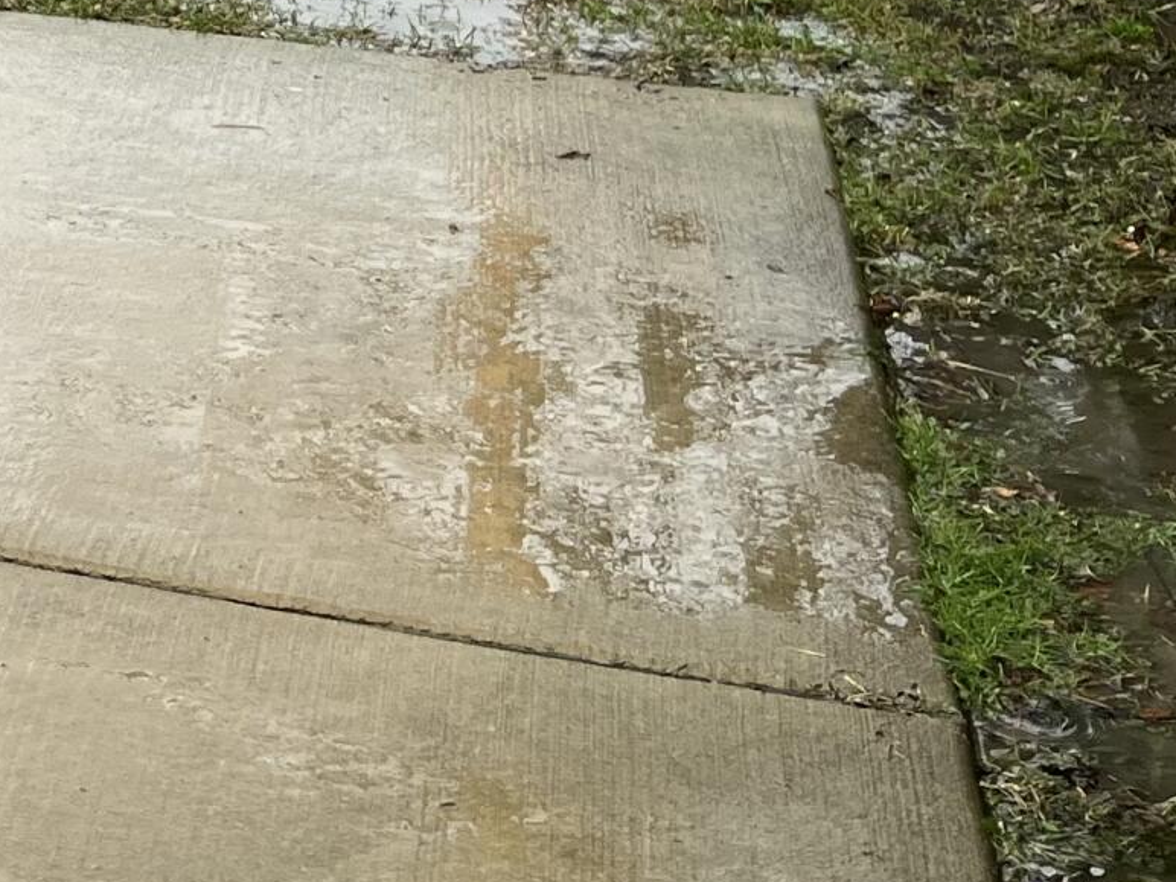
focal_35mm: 101
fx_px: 3431
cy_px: -673
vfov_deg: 13.3
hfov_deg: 16.7
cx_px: -841
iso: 32
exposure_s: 1/122
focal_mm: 5.1
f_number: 1.6
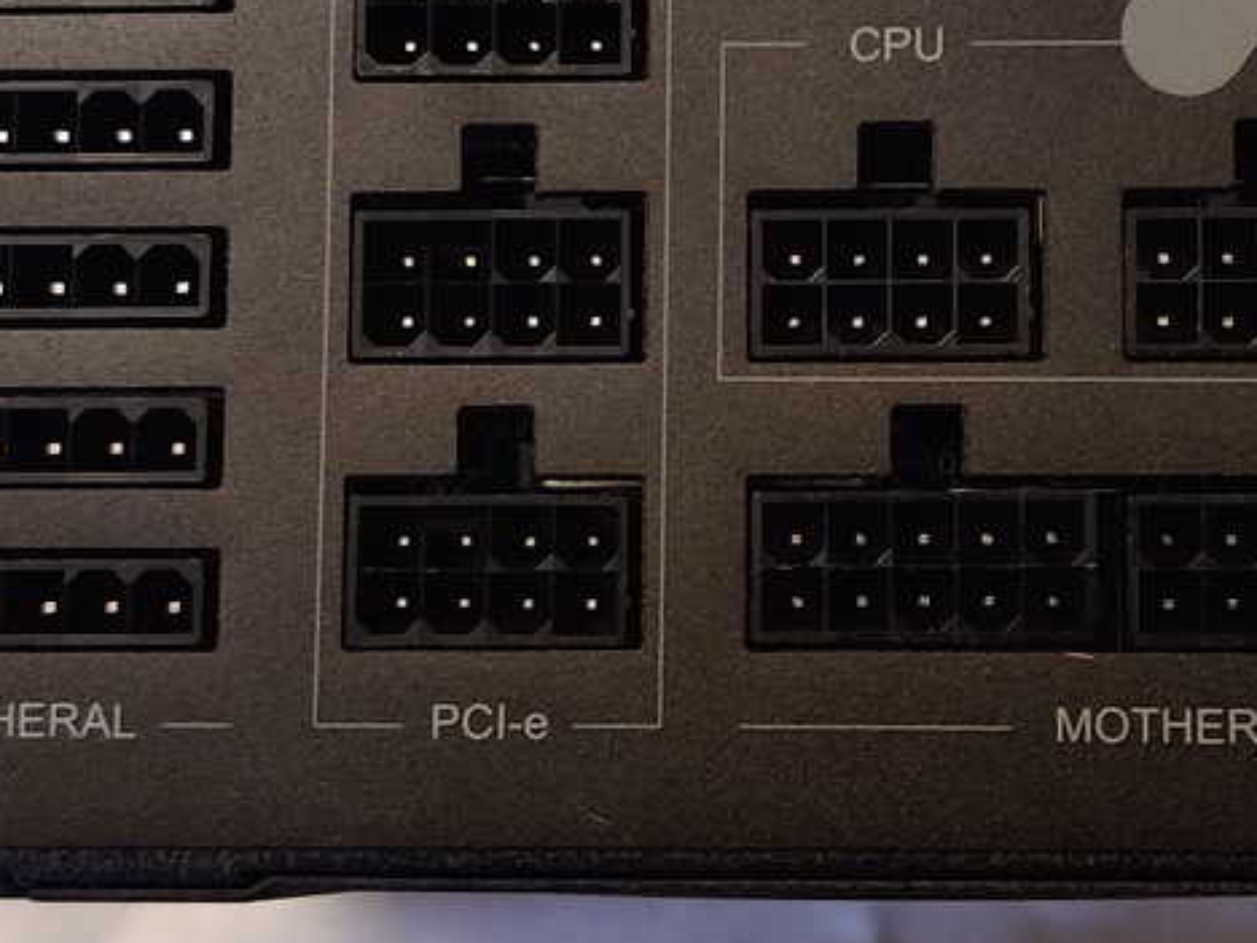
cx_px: 878
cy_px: 320
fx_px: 3014
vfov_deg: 17.7
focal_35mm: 83
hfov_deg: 23.4
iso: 1250
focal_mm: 4.75
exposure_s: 1/50
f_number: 1.65
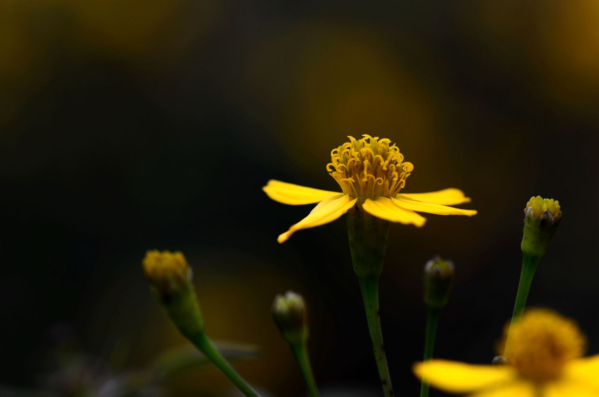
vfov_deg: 8.7
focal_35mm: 158
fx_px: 2616
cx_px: 300
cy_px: 198
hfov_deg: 13.1
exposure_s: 1/125
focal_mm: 105
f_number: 5.6
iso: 200
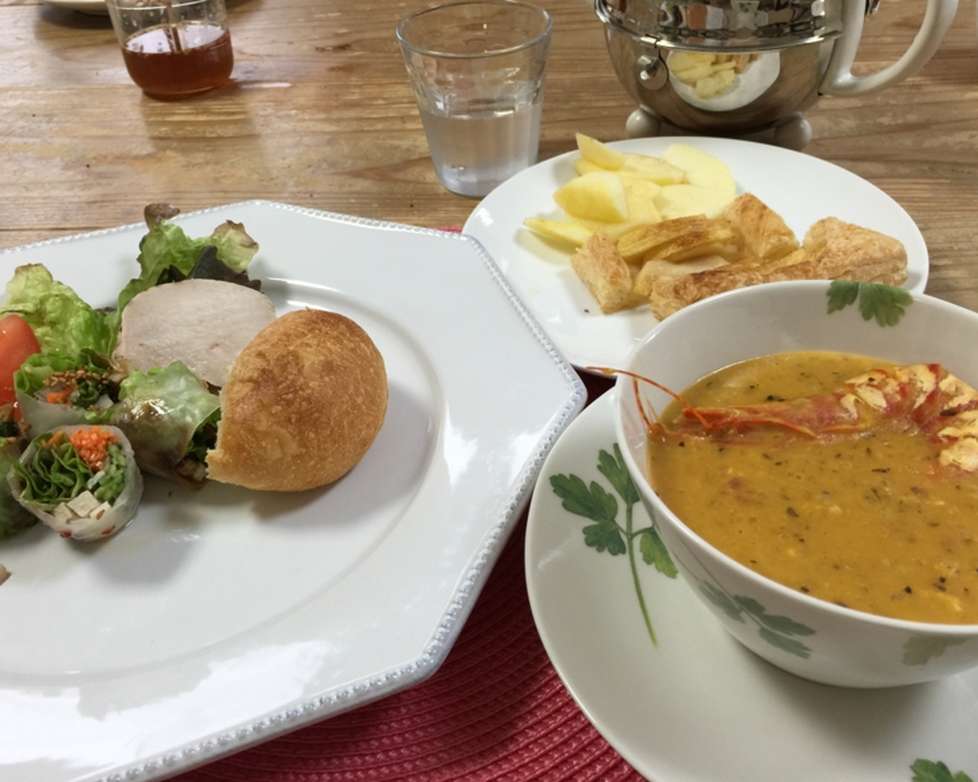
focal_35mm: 31
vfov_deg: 47.1
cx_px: 510
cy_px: 382
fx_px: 897
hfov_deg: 57.2
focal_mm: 4.15
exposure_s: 1/30
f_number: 2.2
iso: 50
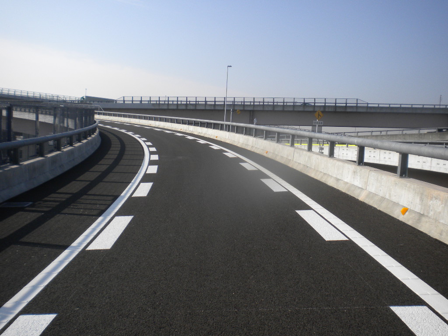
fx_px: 453
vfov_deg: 40.7
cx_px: 224
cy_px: 168
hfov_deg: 52.6
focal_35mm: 35
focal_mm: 6.3
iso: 80
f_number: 4.6
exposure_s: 1/737
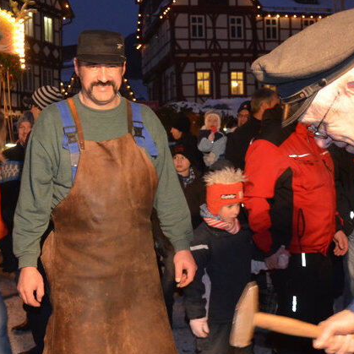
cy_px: 200
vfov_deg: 33.4
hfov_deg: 33.4
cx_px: 173
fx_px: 590
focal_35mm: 51
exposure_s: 1/60
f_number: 3.5
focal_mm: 18
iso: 1800
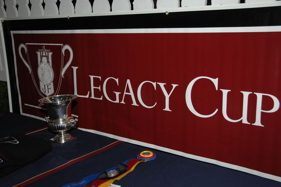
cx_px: 140
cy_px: 94
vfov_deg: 31.8
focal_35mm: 42
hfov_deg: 46.5
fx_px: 327
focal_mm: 28
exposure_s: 1/125
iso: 200
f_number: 4
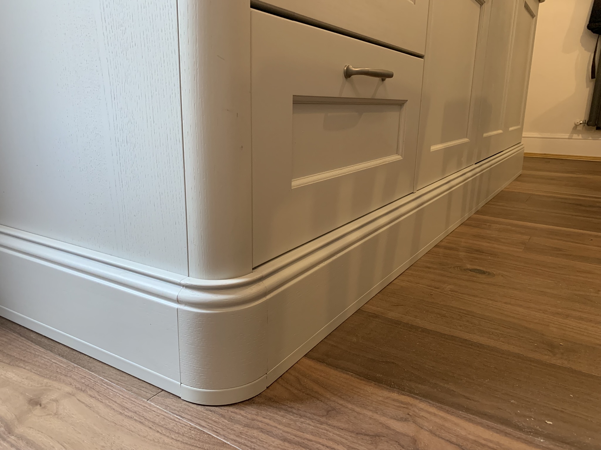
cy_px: 225
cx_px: 300
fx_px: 451
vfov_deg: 53.1
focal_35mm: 26
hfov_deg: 67.3
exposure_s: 1/33
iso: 320
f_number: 1.8
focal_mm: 4.25
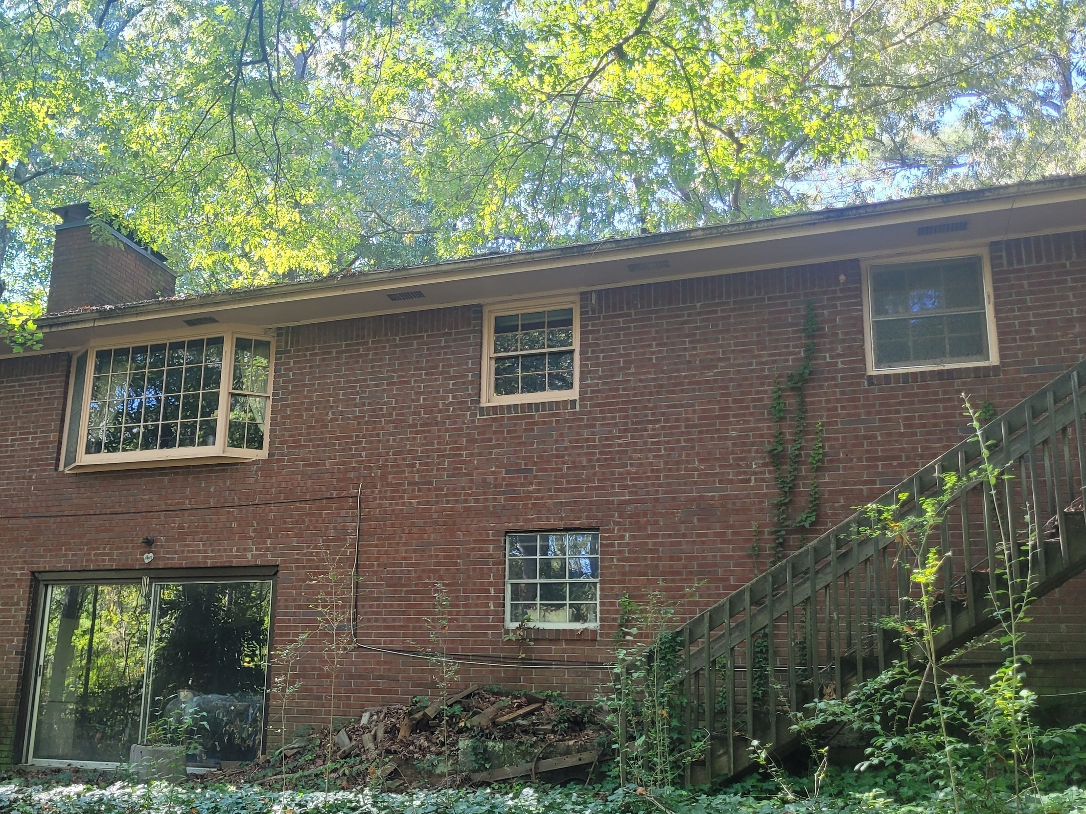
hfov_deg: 50.6
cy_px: 482
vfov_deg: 39.5
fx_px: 1129
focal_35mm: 36
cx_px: 381
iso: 80
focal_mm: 5.4
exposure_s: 1/120
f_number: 1.8
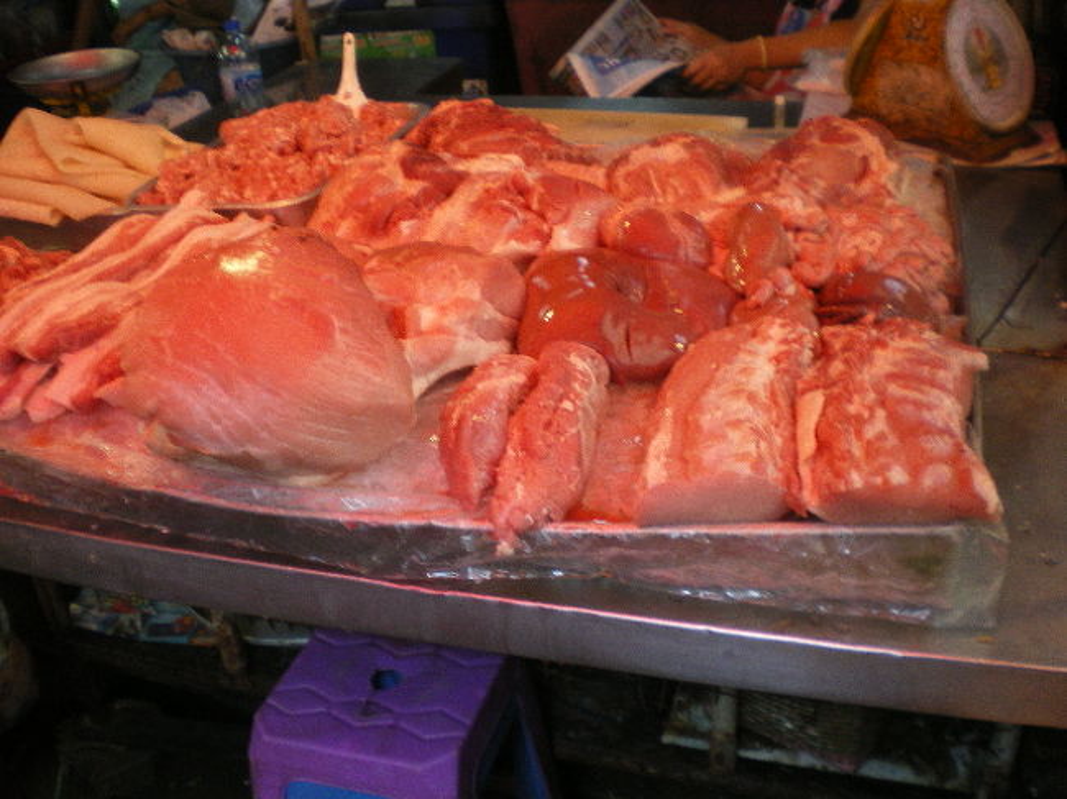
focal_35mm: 36
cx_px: 534
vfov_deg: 39.6
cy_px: 400
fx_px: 1109
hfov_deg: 51.4
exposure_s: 1/60
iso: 250
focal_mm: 6.3
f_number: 3.1
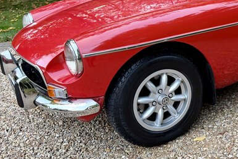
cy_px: 65
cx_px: 223
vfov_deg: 26.0
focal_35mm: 52
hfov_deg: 35.5
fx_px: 344
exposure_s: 1/77
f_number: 1.78
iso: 200
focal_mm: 6.76
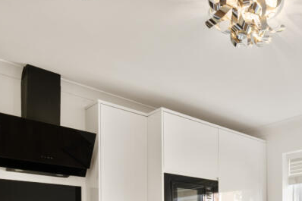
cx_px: 318
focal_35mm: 36
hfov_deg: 43.5
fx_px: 302
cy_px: 241
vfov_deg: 31.1
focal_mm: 14
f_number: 16
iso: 200
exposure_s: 1
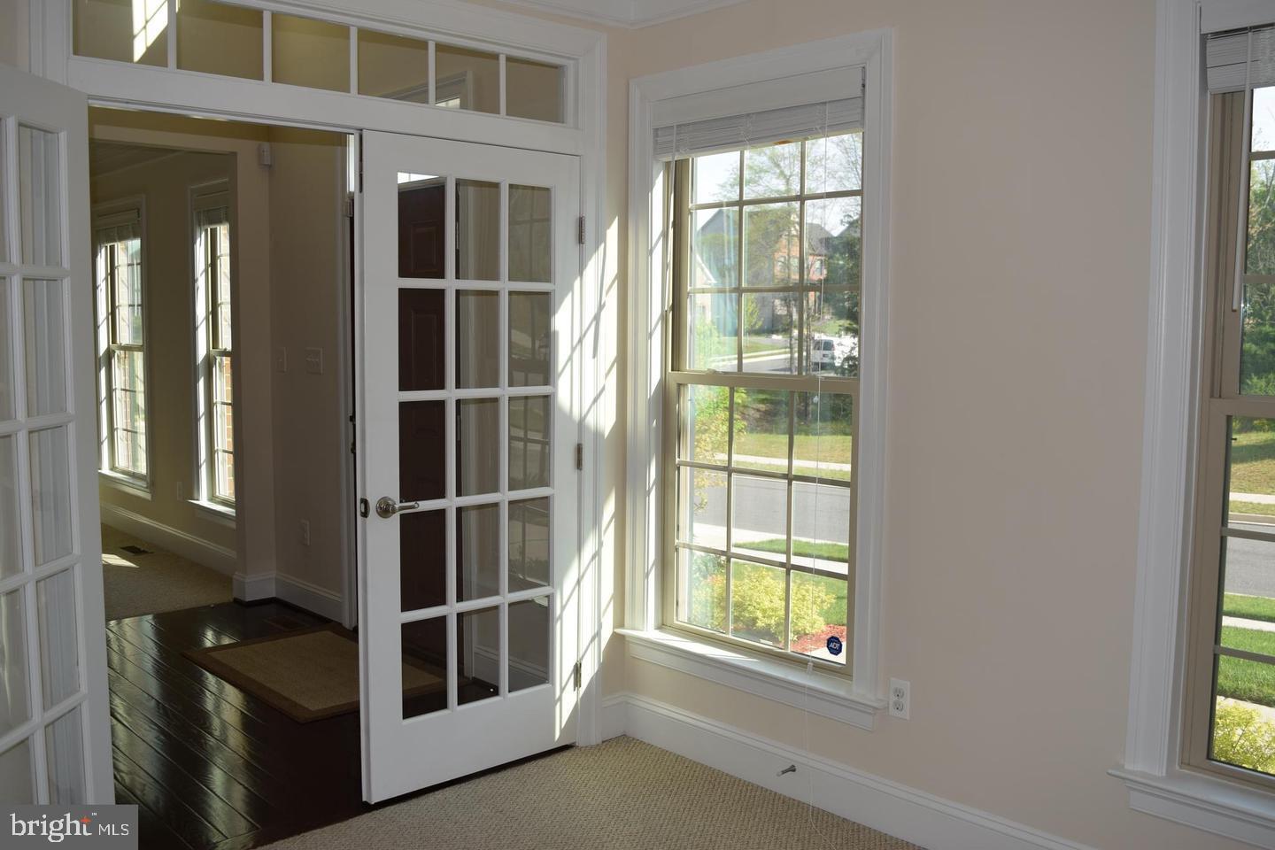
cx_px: 638
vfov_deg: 40.0
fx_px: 1169
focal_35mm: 33
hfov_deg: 57.2
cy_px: 425
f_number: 5.6
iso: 125
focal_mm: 22
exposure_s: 1/125
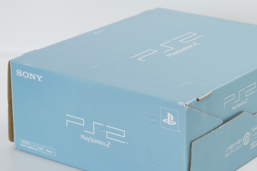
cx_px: 165
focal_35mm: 122
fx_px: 871
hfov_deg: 16.8
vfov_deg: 11.2
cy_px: 81
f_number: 6.3
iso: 640
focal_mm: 50
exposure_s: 1/80
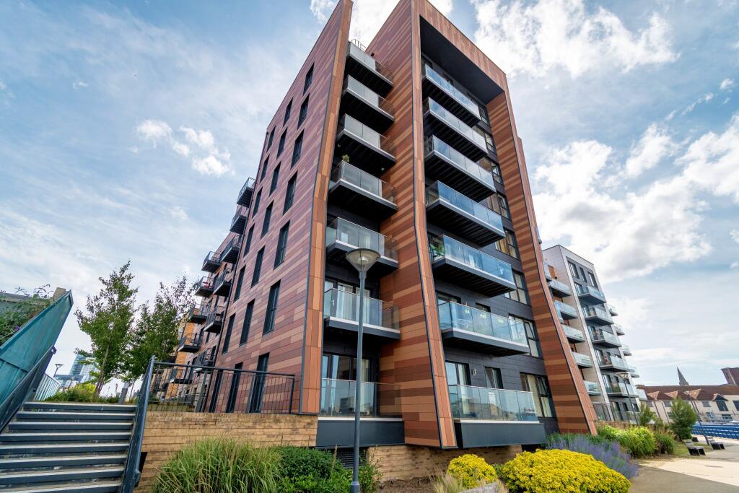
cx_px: 370
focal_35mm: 15
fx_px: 308
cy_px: 246
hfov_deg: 100.4
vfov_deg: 77.3
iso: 250
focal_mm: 10
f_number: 7.1
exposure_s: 1/1600
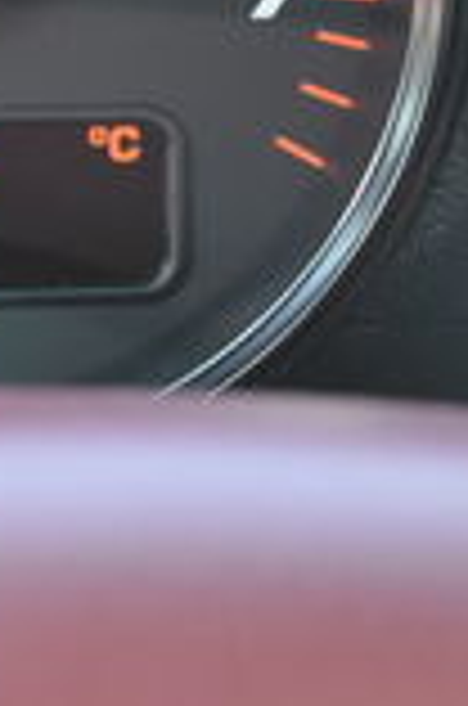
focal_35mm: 257
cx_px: 4
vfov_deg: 7.9
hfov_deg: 5.3
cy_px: -308
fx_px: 5042
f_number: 5
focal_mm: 35
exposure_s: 1/100
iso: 800
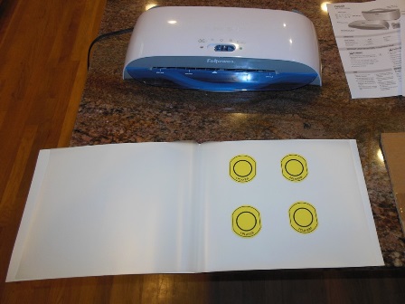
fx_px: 292
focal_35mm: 25
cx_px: 202
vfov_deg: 54.9
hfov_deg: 69.4
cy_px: 152
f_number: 3.2
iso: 125
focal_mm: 4.5
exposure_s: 1/30
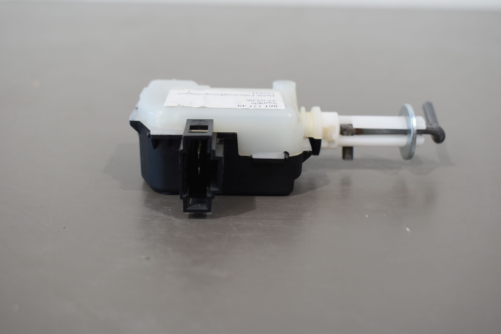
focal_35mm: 46
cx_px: 250
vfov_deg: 28.9
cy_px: 167
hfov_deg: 42.3
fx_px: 647
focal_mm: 31
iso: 400
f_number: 5.6
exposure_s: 1/60
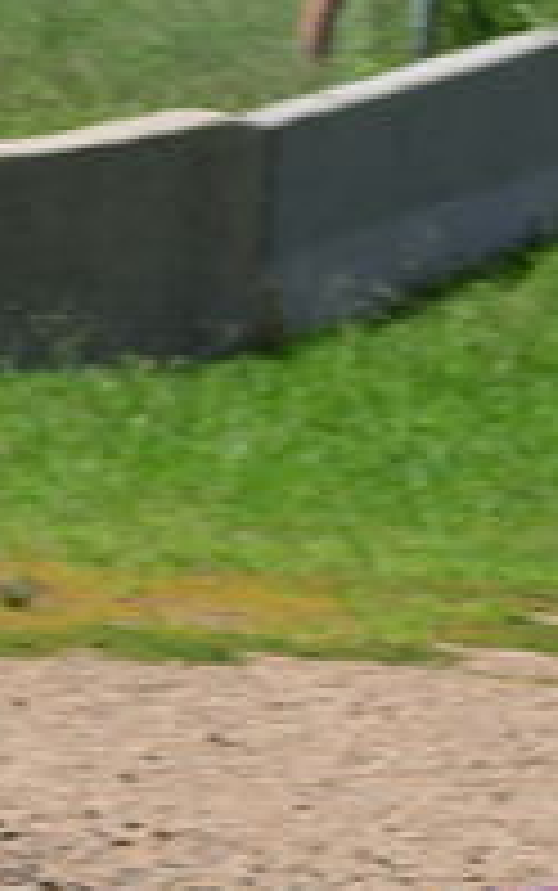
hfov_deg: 0.9
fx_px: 37489
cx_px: 1292
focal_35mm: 1543
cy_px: 612
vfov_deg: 1.4
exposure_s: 1/500
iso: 400
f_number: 13
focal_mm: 250
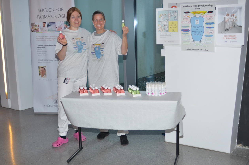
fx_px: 290
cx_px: 124
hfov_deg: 46.5
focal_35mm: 42
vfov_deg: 31.8
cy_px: 82
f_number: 4
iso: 100
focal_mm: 28
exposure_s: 1/60
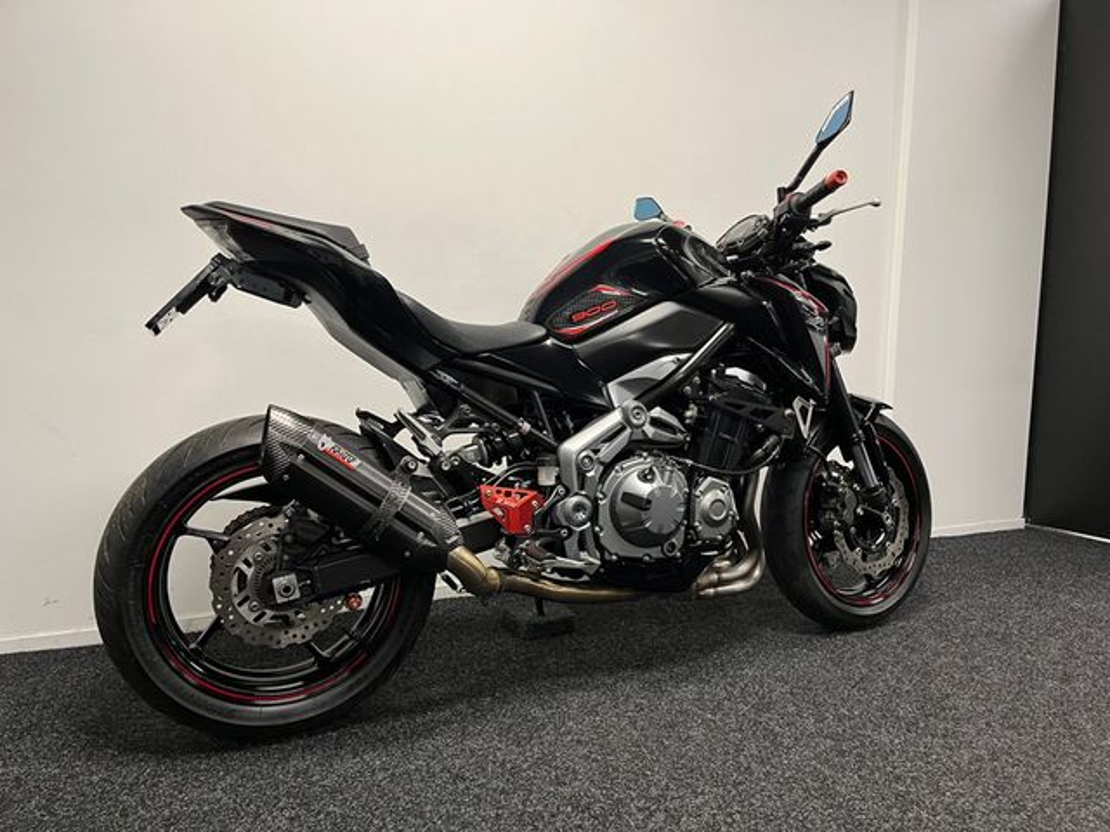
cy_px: 416
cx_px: 555
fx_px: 834
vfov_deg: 53.1
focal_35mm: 26
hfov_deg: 67.3
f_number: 1.6
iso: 100
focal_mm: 5.1
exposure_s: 1/50
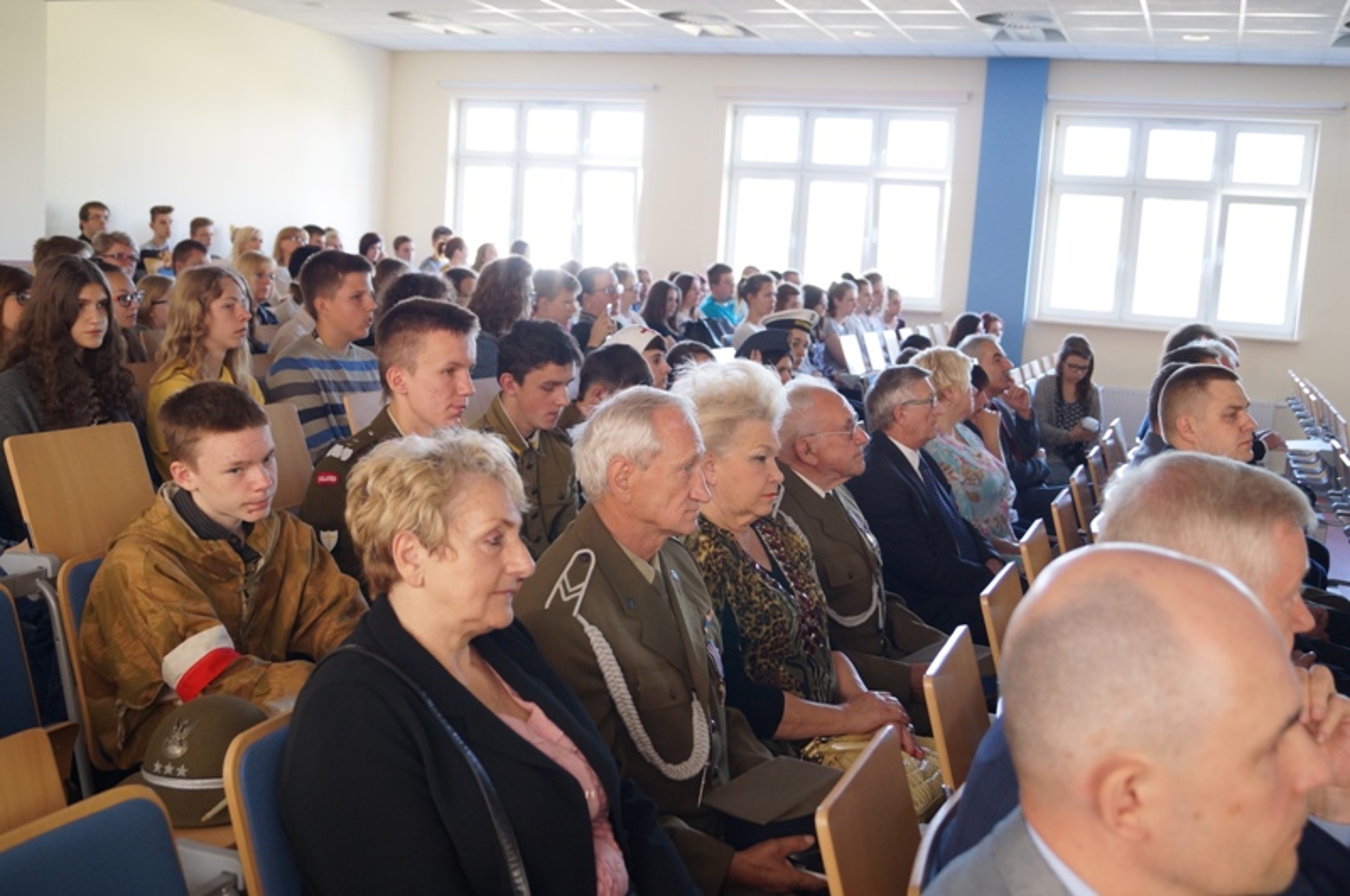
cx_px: 675
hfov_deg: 53.2
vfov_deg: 36.8
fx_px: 1348
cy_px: 448
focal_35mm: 36
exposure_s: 1/25
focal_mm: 24
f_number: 4.5
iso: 400
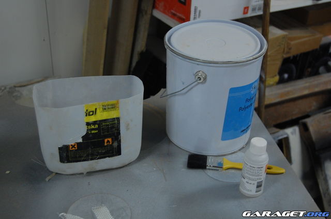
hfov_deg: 39.0
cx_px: 166
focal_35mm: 51
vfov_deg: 26.4
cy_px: 110
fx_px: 468
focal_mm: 34
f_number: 4.5
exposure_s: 1/20
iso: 800
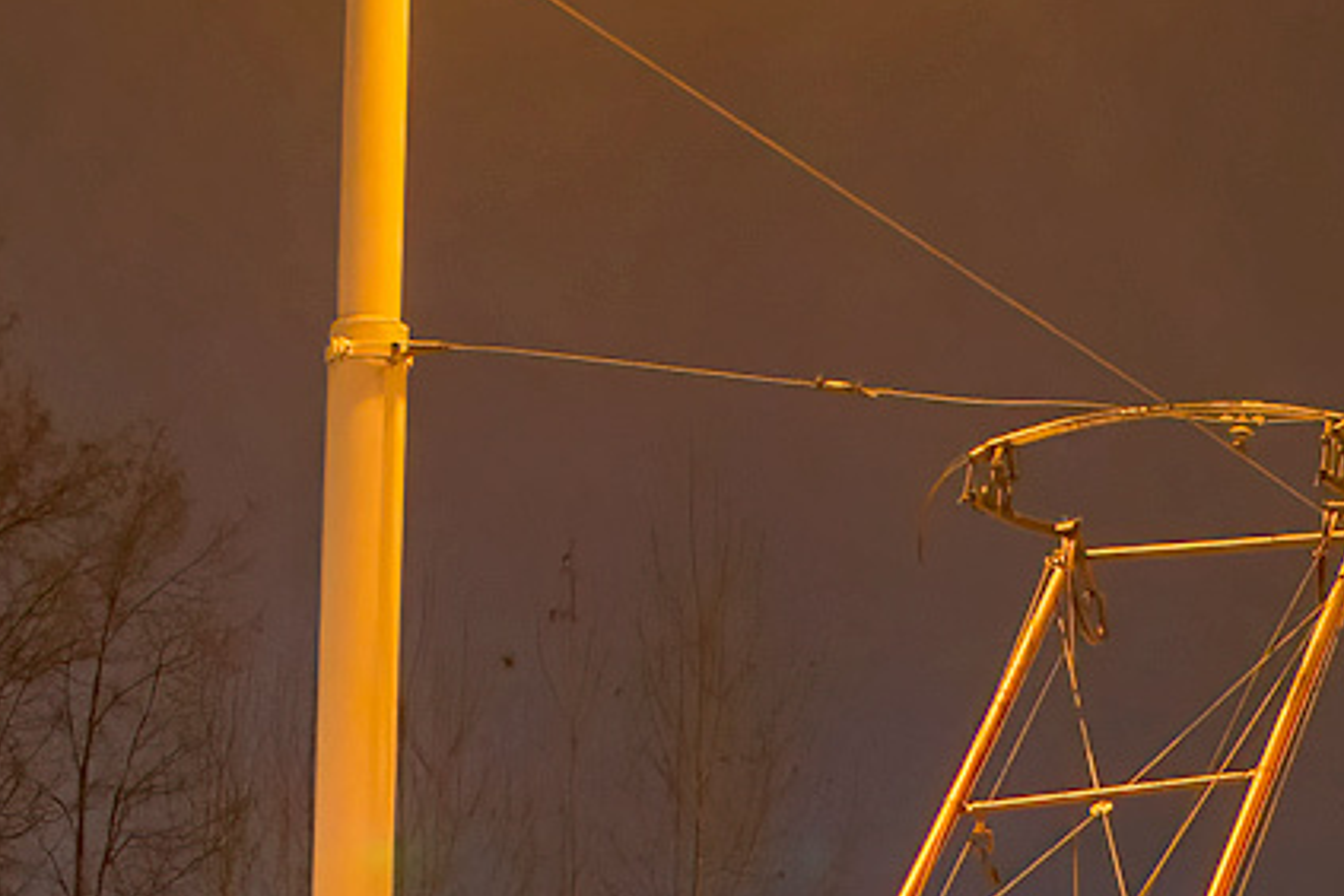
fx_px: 4629
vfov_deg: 10.8
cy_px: 1166
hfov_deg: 16.4
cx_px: 985
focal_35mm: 124
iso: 500
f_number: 1.8
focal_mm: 35
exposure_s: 1/250
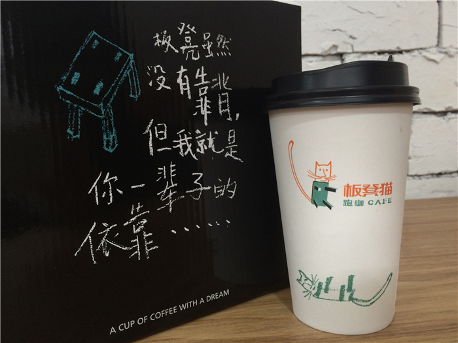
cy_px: 172
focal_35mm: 29
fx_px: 384
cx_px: 229
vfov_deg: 48.2
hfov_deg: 61.7
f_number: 2.2
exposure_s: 1/33
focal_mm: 4.15
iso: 125
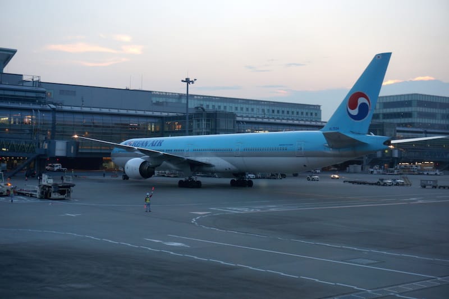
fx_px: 636
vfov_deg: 26.4
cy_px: 150
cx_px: 224
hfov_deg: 38.9
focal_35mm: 51
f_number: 5
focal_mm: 34
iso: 250
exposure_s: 1/60
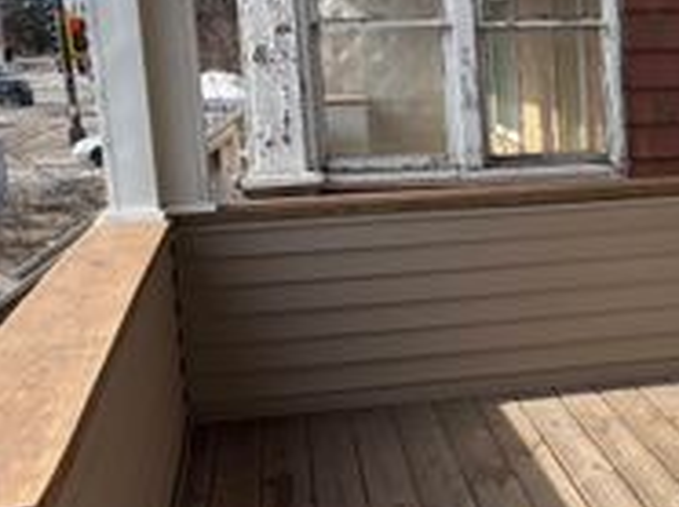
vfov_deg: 20.9
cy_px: 312
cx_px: 730
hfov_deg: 25.9
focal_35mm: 70
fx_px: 1371
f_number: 1.6
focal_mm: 5.96
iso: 50
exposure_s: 1/2062
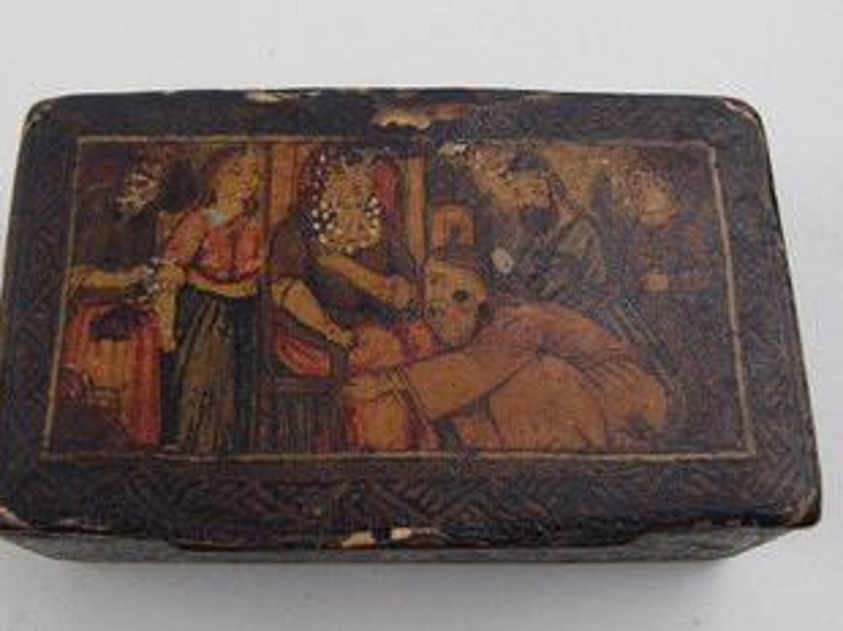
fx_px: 998
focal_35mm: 41
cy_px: 301
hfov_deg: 45.8
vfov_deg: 35.1
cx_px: 396
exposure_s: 1/160
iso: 400
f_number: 4.7
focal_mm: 6.64
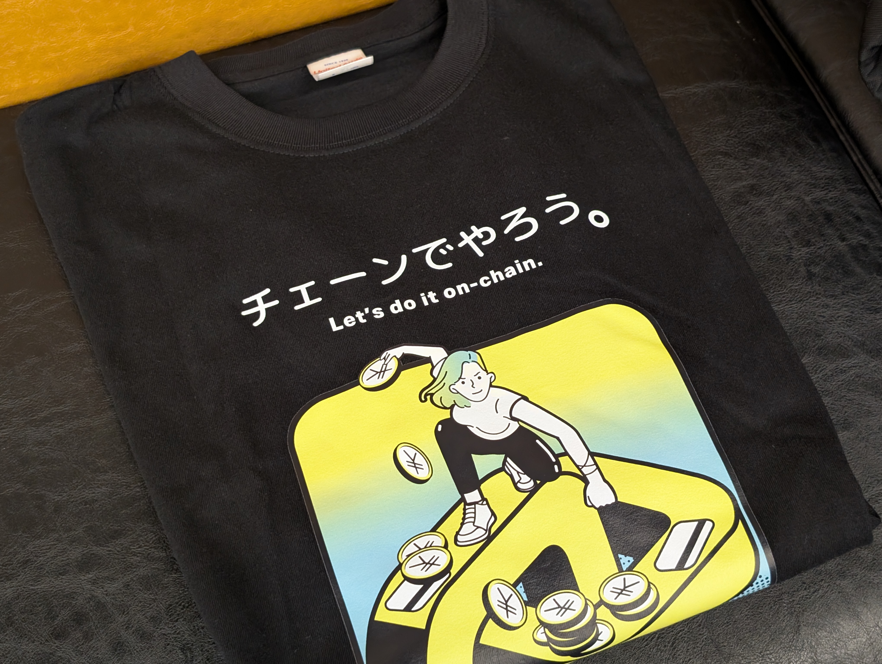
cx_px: 441
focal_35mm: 49
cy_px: 332
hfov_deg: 38.9
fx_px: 1250
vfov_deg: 29.7
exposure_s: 1/43.7
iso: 424
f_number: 1.68
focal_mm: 6.9
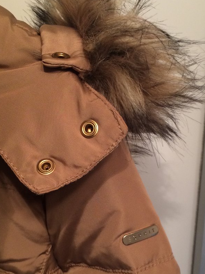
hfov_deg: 29.7
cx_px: 114
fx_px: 387
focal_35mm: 49
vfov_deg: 38.7
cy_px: 168
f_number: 2.2
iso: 200
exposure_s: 1/33
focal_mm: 4.15
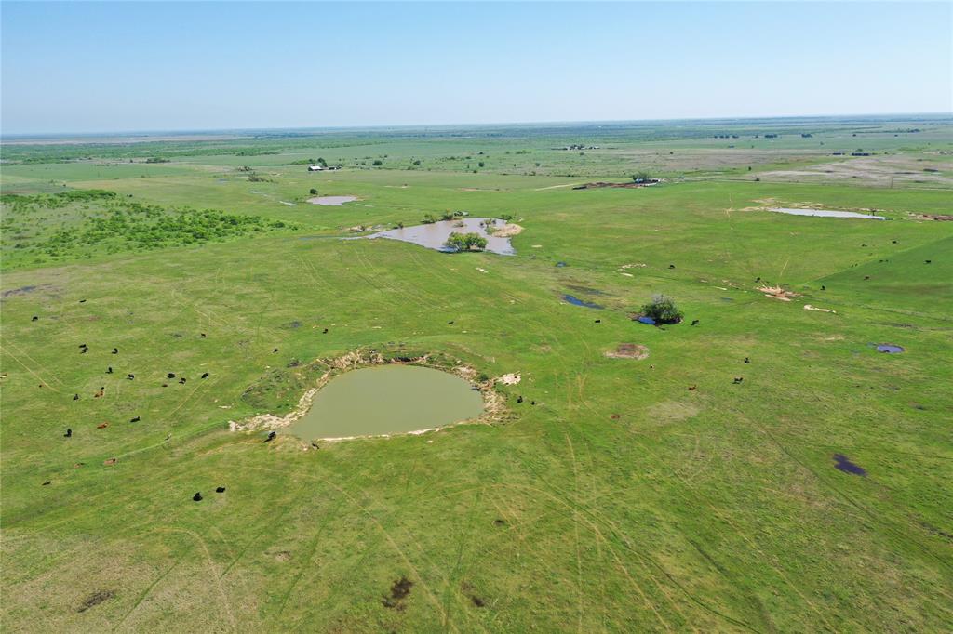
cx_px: 476
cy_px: 317
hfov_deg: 65.5
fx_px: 741
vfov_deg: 46.4
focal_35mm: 28
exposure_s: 1/320
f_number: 6.3
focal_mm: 10.26
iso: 100
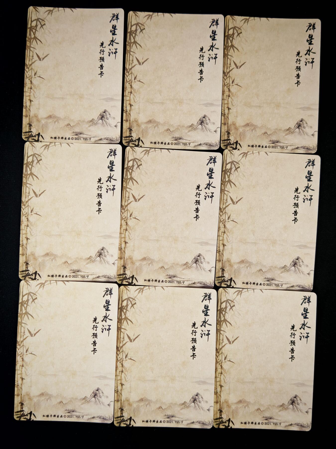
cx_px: 168
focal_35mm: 48
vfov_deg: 39.7
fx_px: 621
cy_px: 224
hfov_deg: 30.3
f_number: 1.9
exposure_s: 1/33
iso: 160
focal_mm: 6.67
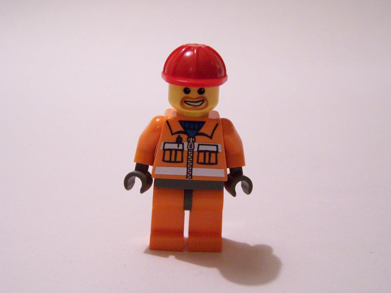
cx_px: 196
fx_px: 576
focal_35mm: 51
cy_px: 146
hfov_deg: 37.5
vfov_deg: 28.6
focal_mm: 8.5
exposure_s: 1/20
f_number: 3
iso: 400
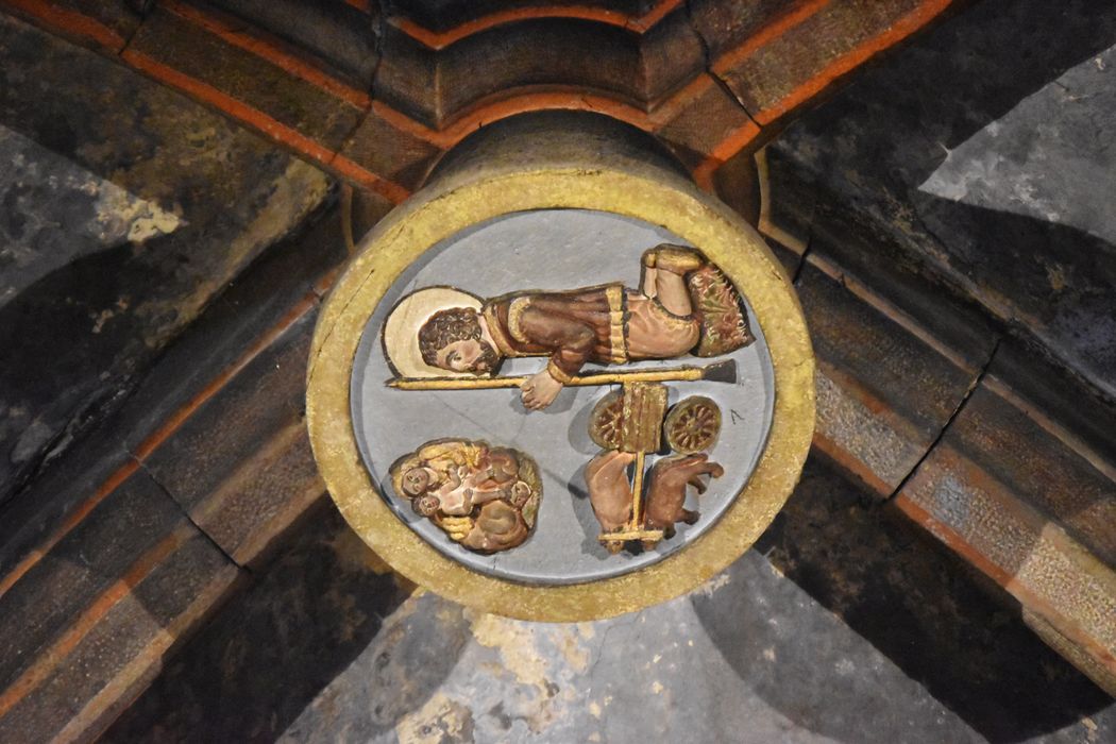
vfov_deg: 5.6
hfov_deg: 8.3
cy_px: 372
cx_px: 558
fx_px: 7672
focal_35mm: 248
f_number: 5.3
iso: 12800
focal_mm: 165
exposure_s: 1/80
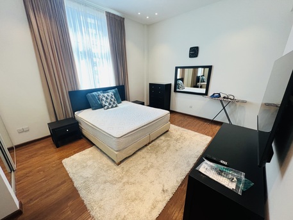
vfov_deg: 89.9
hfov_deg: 106.2
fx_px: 110
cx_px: 146
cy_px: 110
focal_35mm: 13
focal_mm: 1.57
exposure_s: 1/100
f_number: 1.8
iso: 80
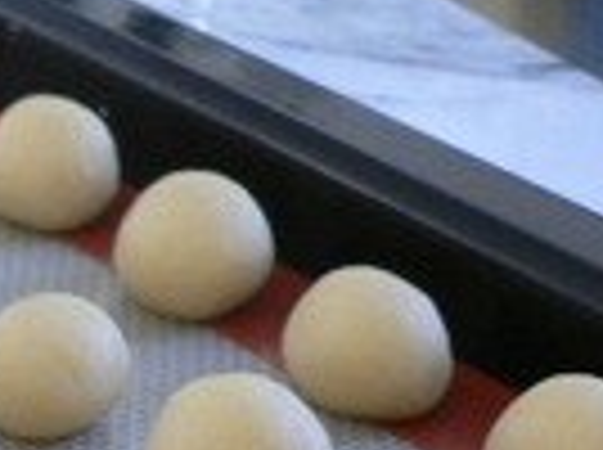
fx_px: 2278
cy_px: 628
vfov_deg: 10.9
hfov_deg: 13.7
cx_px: -423
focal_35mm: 131
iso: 100
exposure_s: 1/10
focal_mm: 5.8
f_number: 2.8
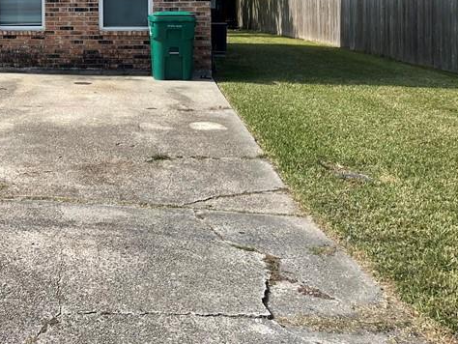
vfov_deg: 25.8
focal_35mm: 54
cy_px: 8
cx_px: -22
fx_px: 715
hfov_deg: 32.1
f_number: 1.6
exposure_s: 1/2660
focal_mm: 5.1
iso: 32
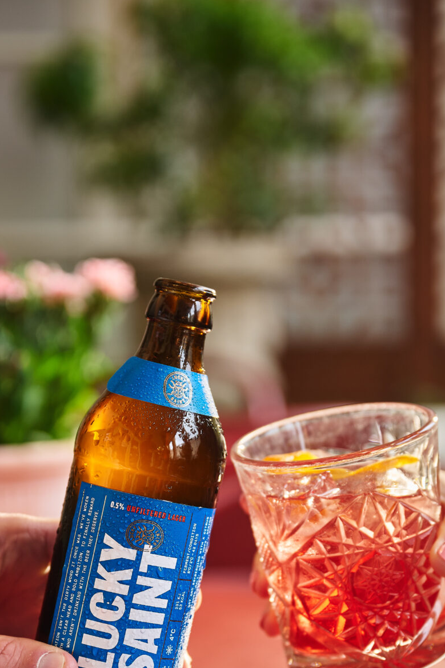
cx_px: 214
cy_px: 543
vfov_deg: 17.6
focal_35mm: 115
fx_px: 2133
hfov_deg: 11.9
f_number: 3.2
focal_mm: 70
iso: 125
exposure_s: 1/80
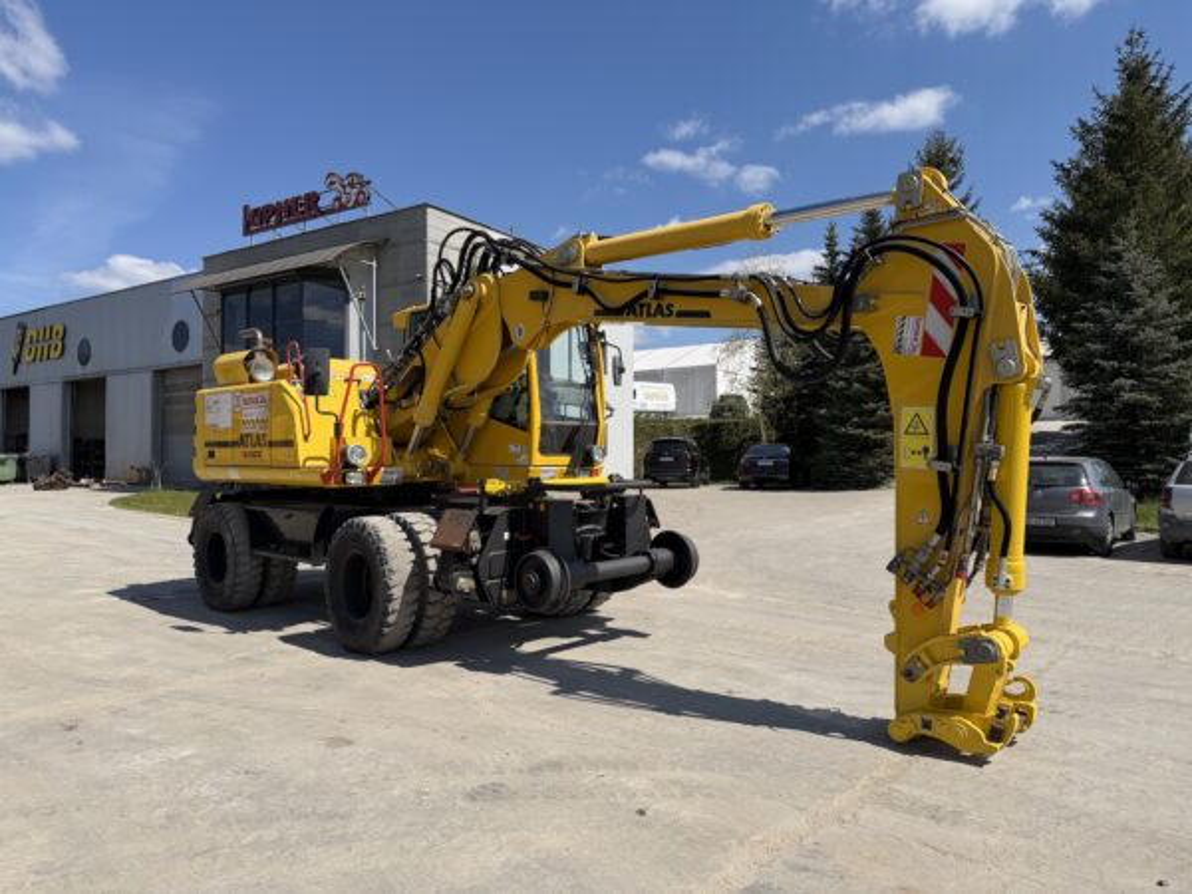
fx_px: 826
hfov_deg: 71.6
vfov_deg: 56.8
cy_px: 447
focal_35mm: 24
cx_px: 596
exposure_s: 1/5319
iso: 80
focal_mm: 6.76
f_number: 1.78
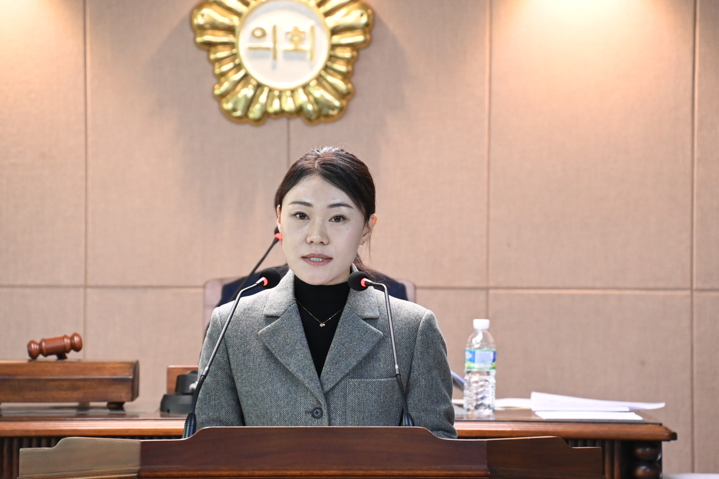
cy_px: 240
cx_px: 360
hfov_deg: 8.9
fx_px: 4633
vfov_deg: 5.9
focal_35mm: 232
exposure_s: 1/160
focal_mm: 155
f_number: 7.1
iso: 4000
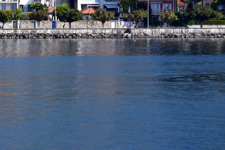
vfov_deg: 4.3
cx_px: -65
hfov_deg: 6.4
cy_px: -22
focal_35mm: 319
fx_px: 1993
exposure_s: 1/200
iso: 400
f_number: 10
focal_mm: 80
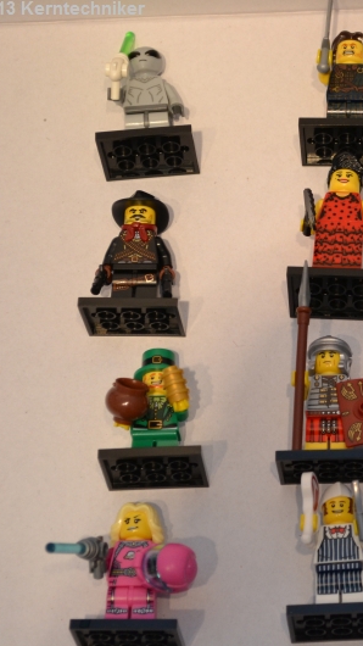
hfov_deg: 10.9
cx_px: 415
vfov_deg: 19.6
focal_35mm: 109
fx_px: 1866
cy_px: 322
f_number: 5.3
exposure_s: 1/40
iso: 800
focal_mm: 46
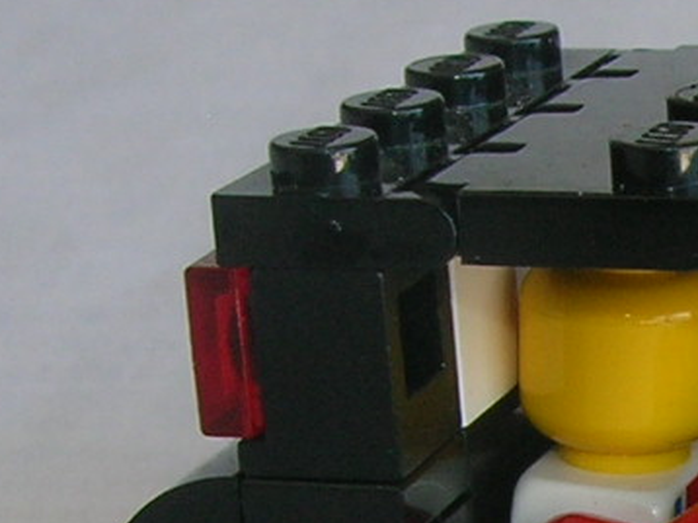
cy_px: 673
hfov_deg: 11.9
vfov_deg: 9.1
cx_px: 953
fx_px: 3244
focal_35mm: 161
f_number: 4.9
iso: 50
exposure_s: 1/30
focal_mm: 6
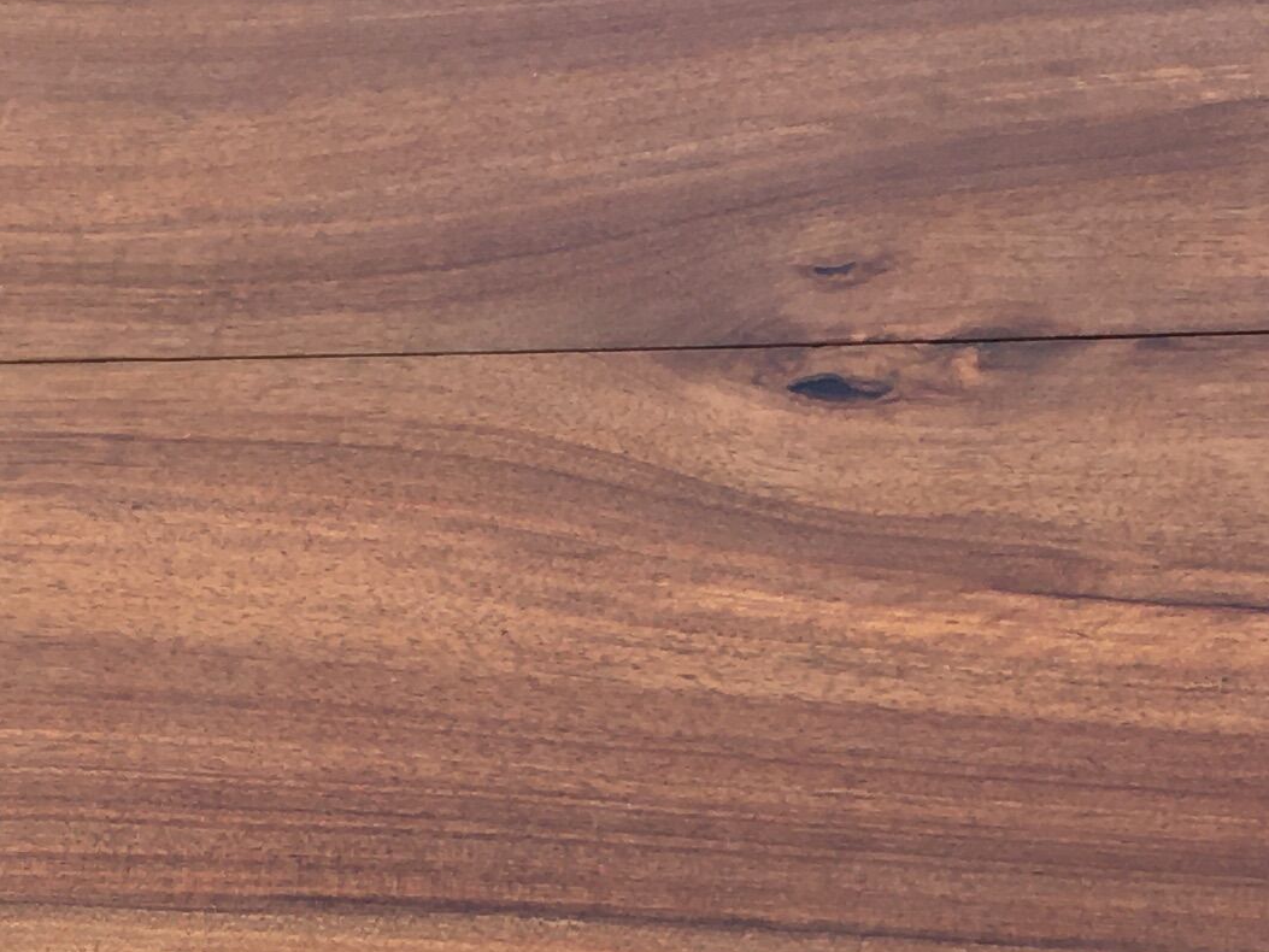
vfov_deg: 12.7
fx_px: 4070
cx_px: 711
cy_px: 1379
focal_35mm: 111
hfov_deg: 17.7
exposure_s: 1/243
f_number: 2.2
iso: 25
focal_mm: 4.15
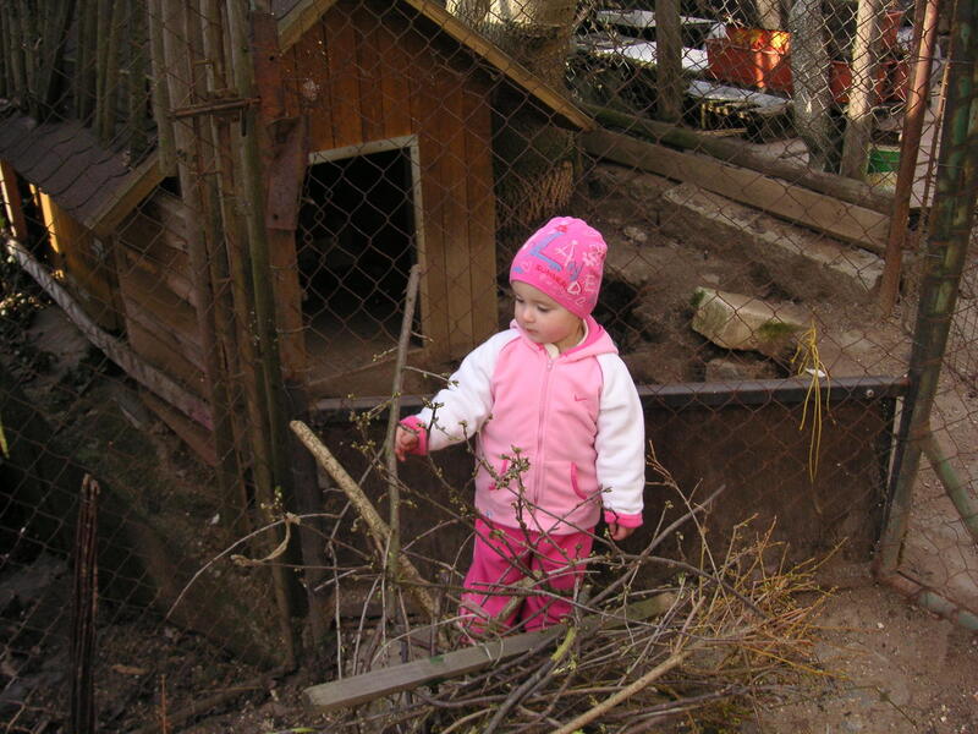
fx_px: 1045
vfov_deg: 38.7
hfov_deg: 50.1
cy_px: 367
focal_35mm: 37
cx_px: 489
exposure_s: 1/125
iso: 50
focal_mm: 6.1
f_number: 2.8
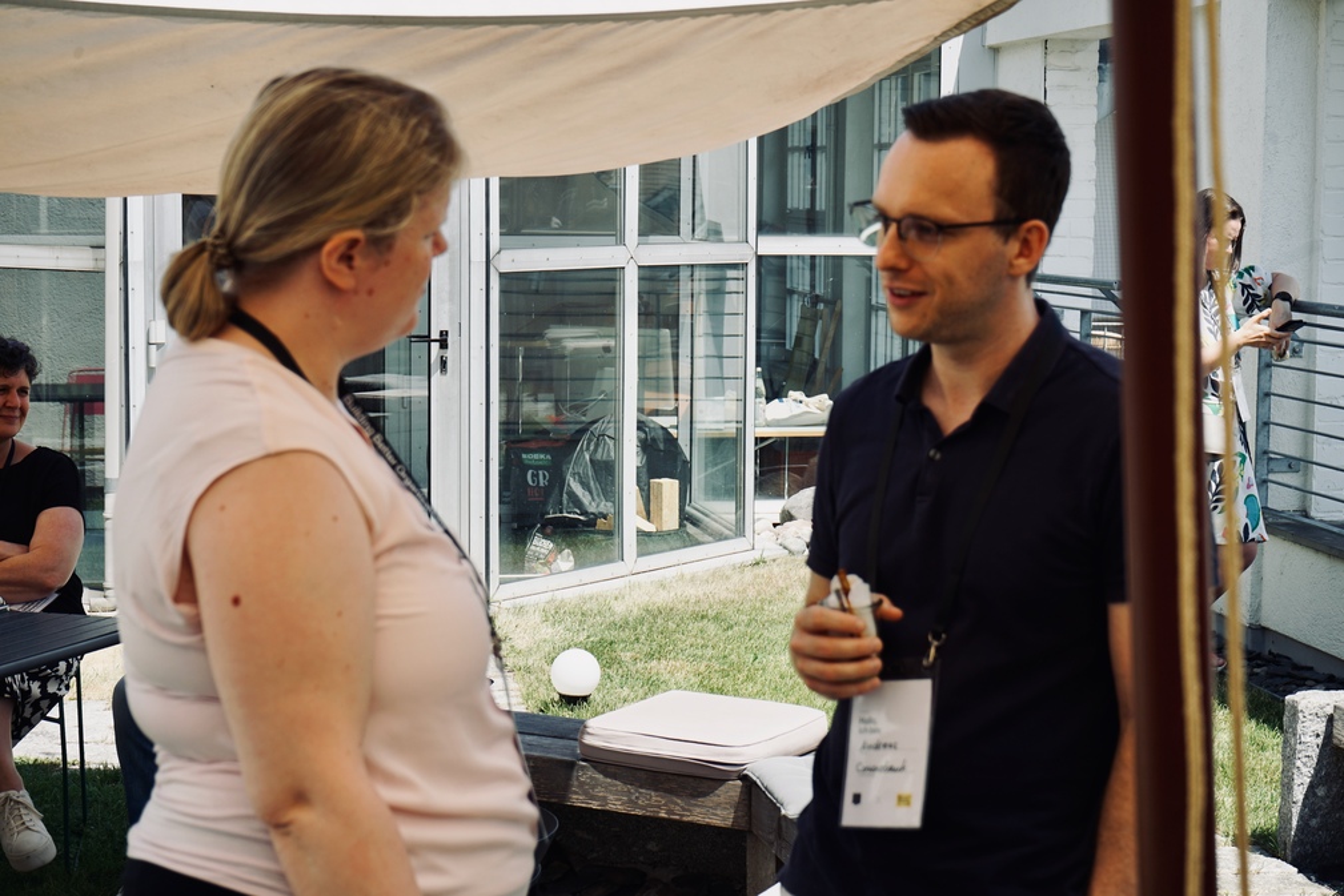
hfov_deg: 29.7
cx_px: 672
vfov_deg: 20.0
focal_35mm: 68
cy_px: 448
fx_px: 2539
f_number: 8
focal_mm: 68
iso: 100
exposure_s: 1/200
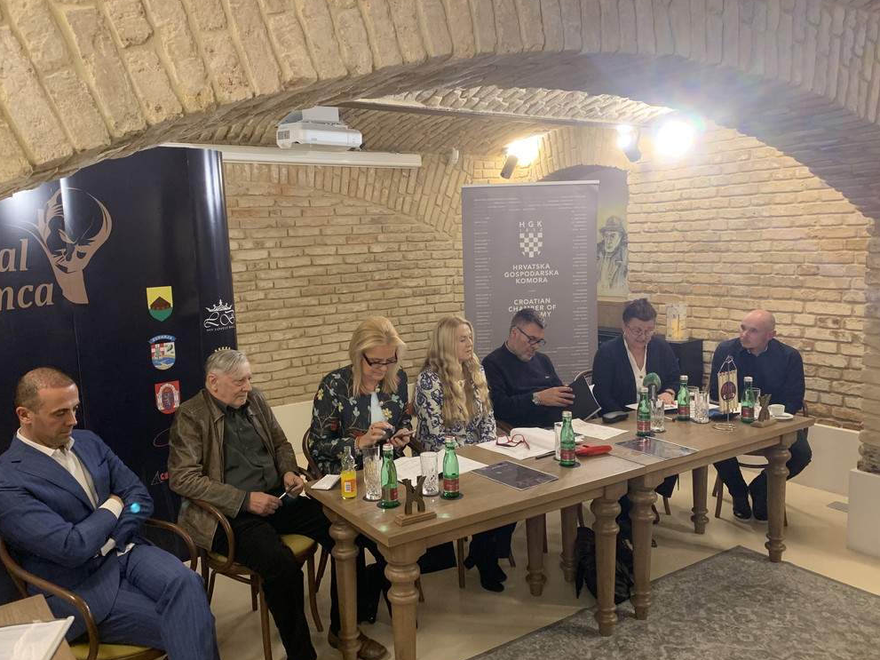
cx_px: 407
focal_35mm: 28
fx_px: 712
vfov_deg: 49.7
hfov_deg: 63.4
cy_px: 329
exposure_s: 1/60
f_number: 1.8
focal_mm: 4.25
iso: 250
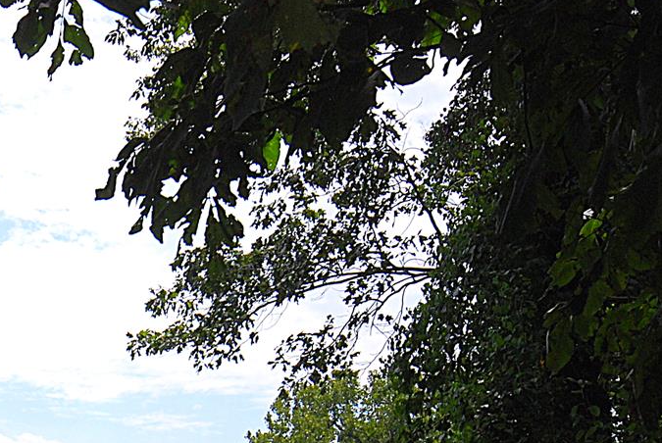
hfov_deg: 22.0
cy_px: 625
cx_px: -111
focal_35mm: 86
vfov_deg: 15.0
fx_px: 1583
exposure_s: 1/500
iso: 200
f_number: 7.1
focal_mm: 20
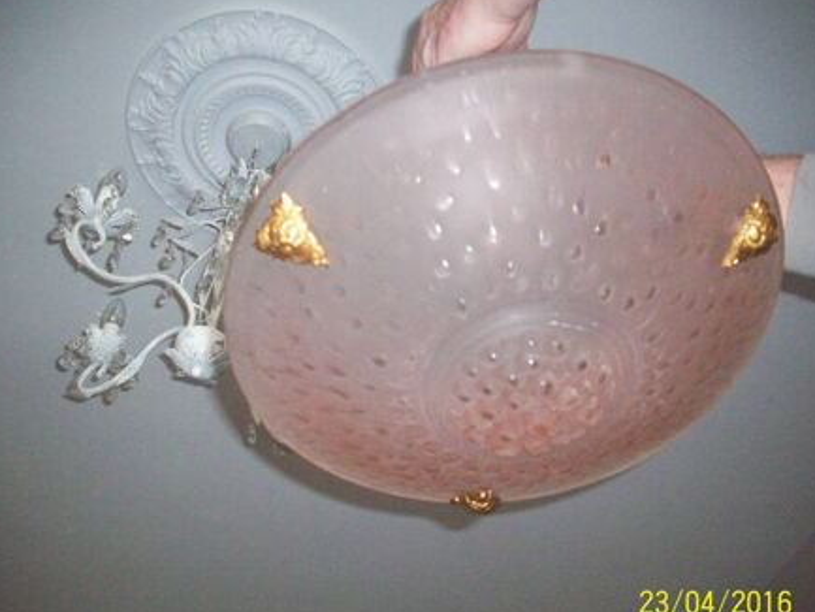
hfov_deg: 45.8
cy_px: 328
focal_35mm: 41
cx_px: 405
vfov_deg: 35.1
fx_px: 966
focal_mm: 6.2
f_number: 2.8
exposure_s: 1/128
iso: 400
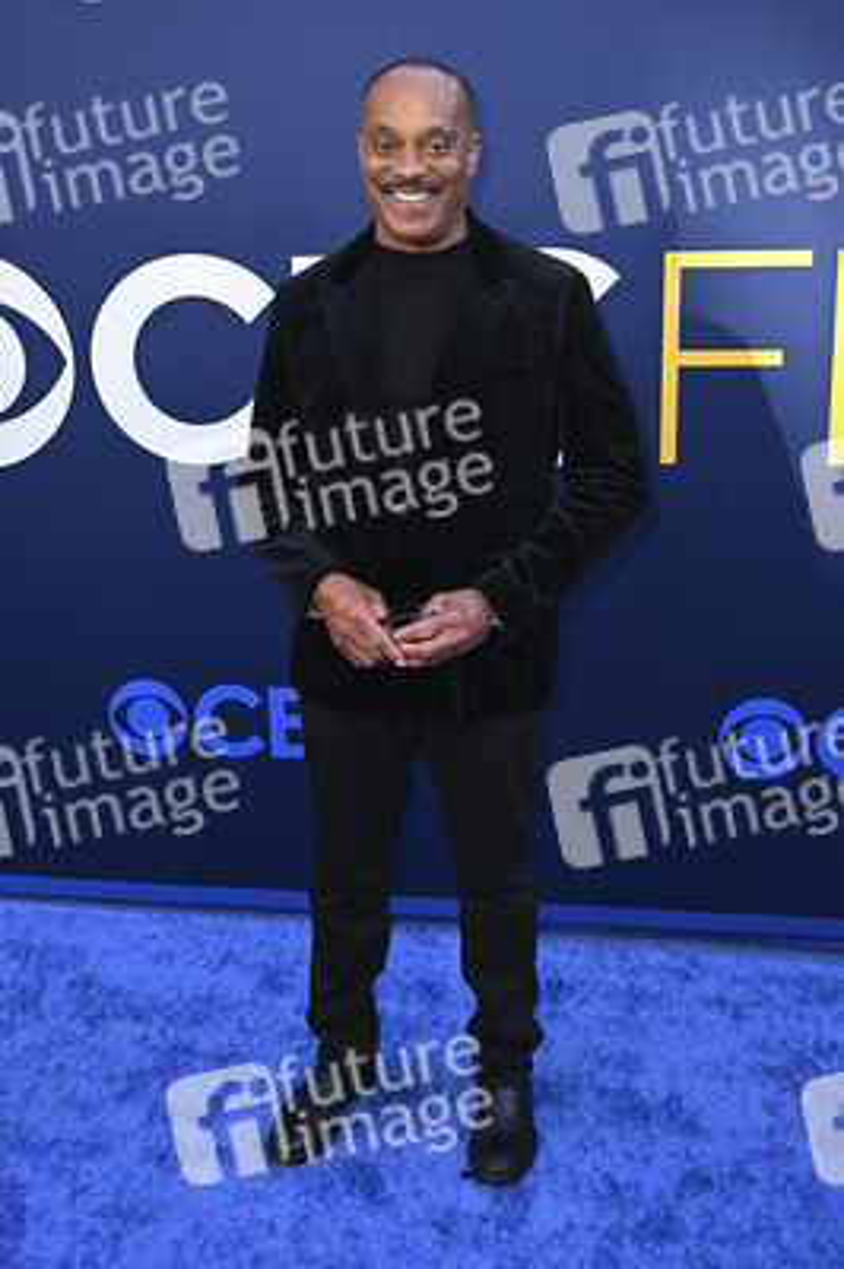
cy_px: 634
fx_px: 1233
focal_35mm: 35
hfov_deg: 37.8
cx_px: 422
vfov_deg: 54.5
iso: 500
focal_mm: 35
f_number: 5.6
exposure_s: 1/200
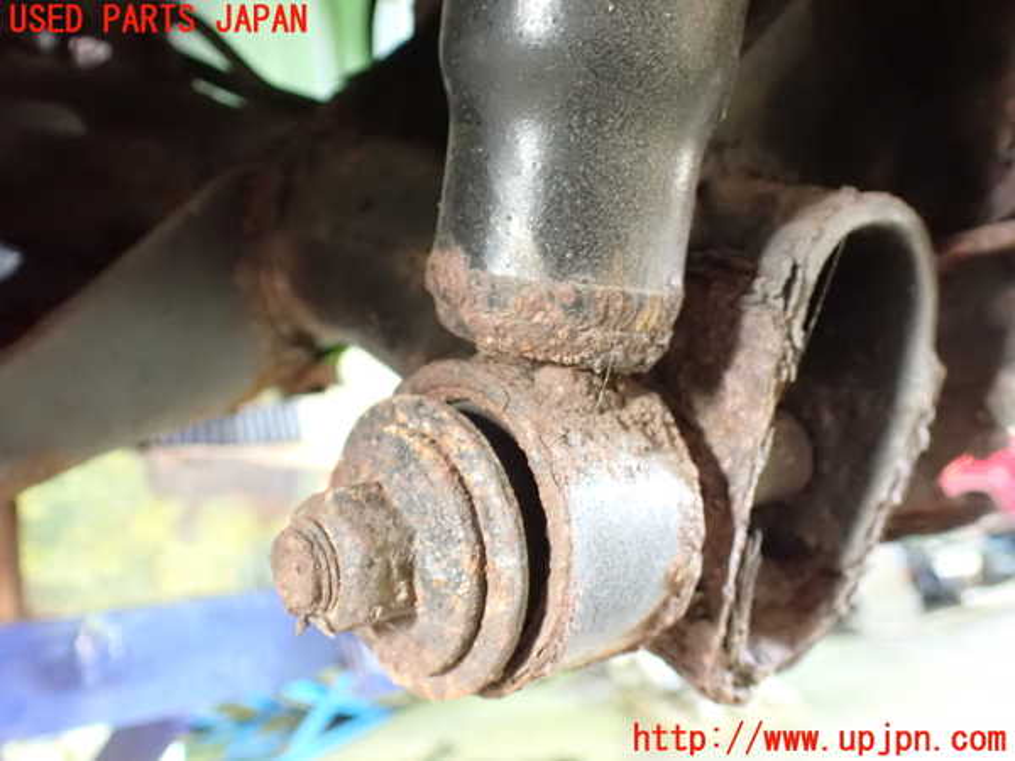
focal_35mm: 30
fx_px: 880
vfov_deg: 46.8
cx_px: 508
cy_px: 380
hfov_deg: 60.0
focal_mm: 5.4
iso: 1600
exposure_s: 1/25
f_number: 2.3
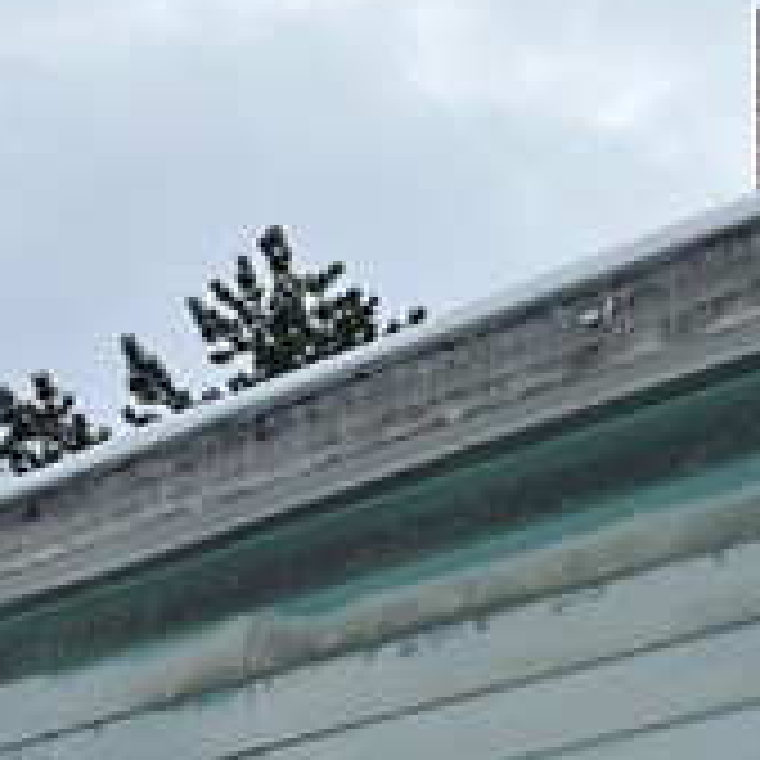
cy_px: 1304
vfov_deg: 11.7
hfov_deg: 12.6
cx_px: 418
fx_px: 3453
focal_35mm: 139
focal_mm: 5.1
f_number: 1.6
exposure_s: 1/4016
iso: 50
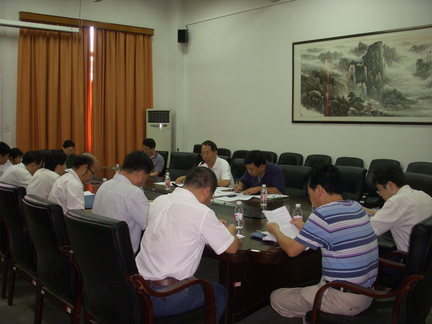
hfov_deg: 49.0
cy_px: 162
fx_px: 474
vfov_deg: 37.7
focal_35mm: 38
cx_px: 216
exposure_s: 1/15
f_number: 3.3
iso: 250
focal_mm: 6.3
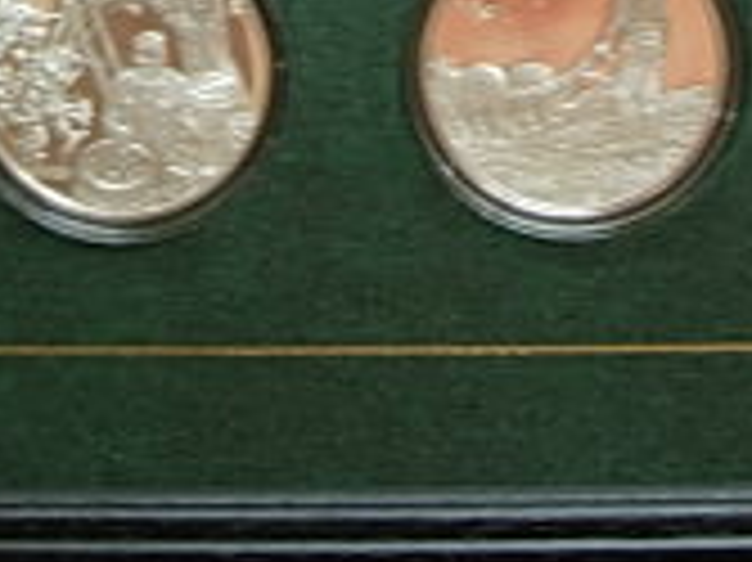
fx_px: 3169
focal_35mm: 146
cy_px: -436
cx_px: 594
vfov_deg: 9.7
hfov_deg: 13.5
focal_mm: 7.8
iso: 64
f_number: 2.8
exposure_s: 1/32.9
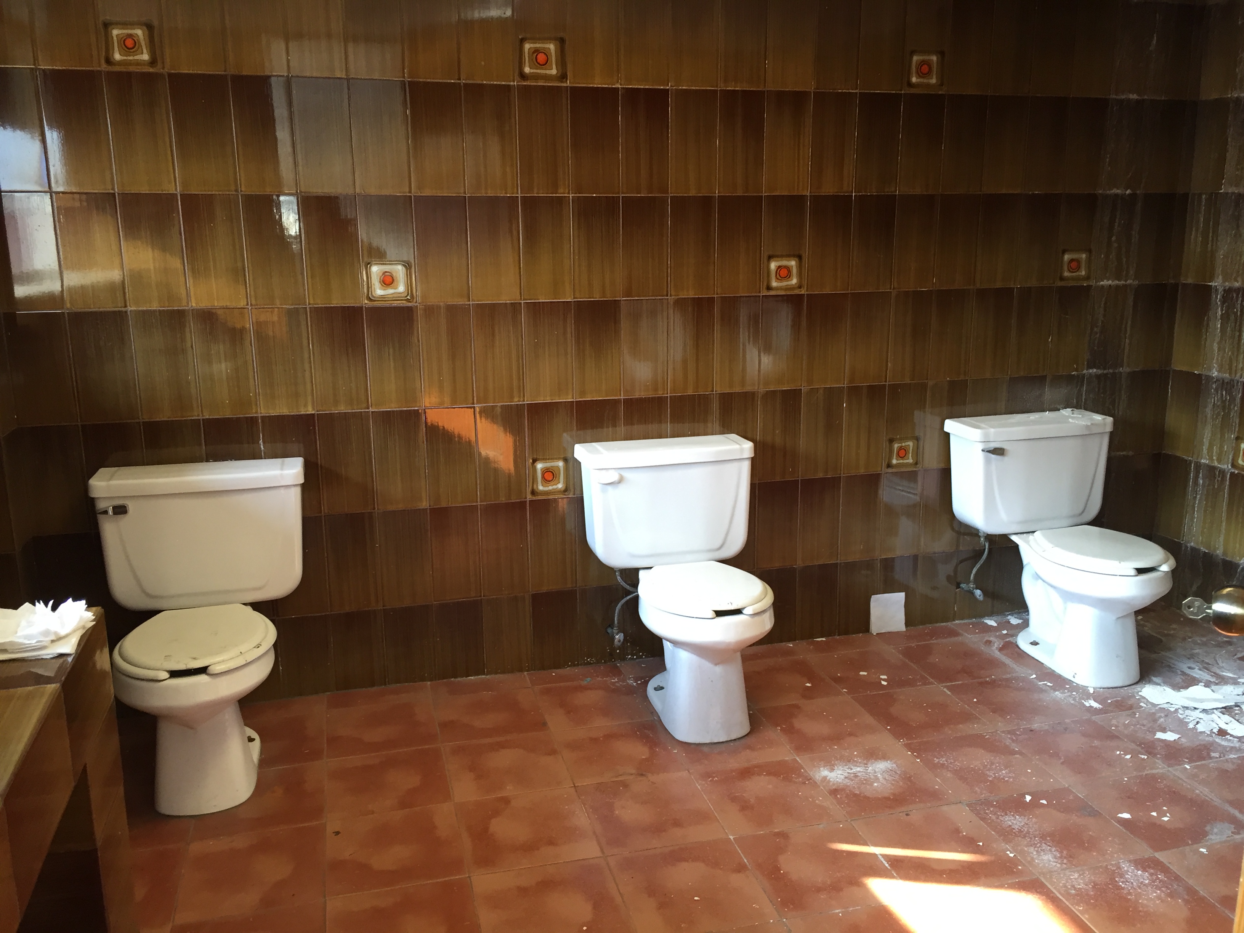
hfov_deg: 61.7
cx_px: 622
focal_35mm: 29
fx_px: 1042
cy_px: 466
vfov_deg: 48.2
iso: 80
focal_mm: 4.15
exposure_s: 1/30
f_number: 2.2
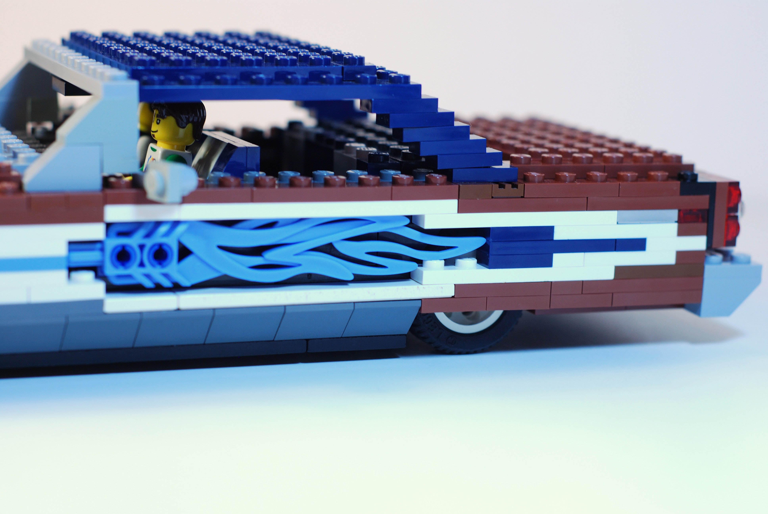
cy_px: 257
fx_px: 1602
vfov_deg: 18.2
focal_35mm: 75
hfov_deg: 27.0
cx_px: 384
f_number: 4
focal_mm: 50
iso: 200
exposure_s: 1/50
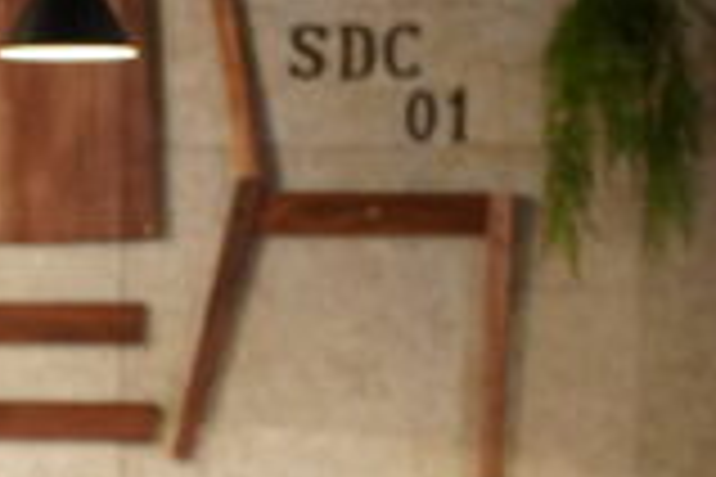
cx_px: -648
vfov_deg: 4.3
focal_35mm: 319
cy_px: 855
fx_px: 6344
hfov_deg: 6.3
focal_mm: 66
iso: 1250
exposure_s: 1/80
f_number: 2.8
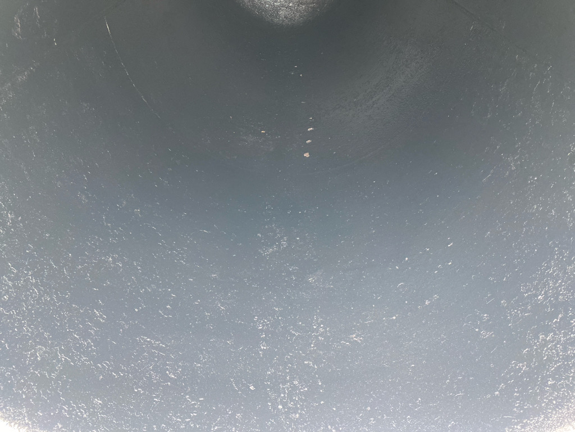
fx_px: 432
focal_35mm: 26
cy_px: 216
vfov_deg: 53.1
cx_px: 288
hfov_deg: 67.3
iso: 320
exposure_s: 1/60
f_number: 1.8
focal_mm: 4.25
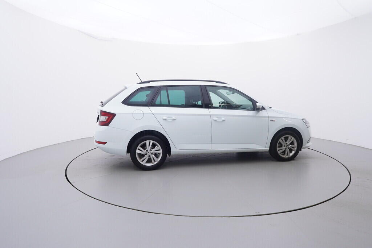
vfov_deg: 56.2
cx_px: 186
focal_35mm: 22
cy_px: 124
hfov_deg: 77.3
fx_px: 233
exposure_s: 1/80
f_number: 5
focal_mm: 15
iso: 200
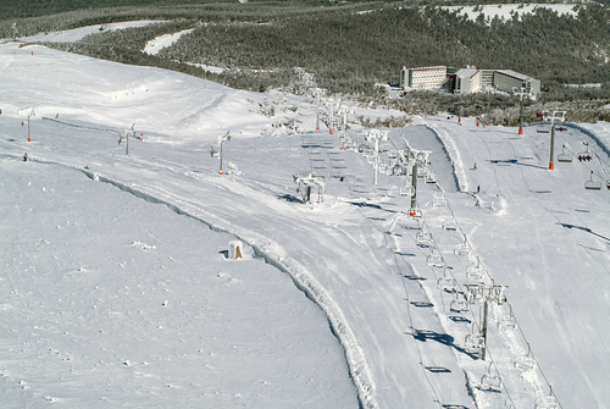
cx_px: 305
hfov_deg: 17.2
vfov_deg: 11.6
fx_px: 2011
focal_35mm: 118
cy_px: 204
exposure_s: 1/1500
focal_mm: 79
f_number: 8
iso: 200
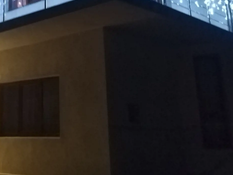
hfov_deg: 33.8
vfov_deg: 25.1
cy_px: 10
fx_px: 377
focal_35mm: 56
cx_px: 64
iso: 6240
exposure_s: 1/11.1
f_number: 1.8
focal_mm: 6.24
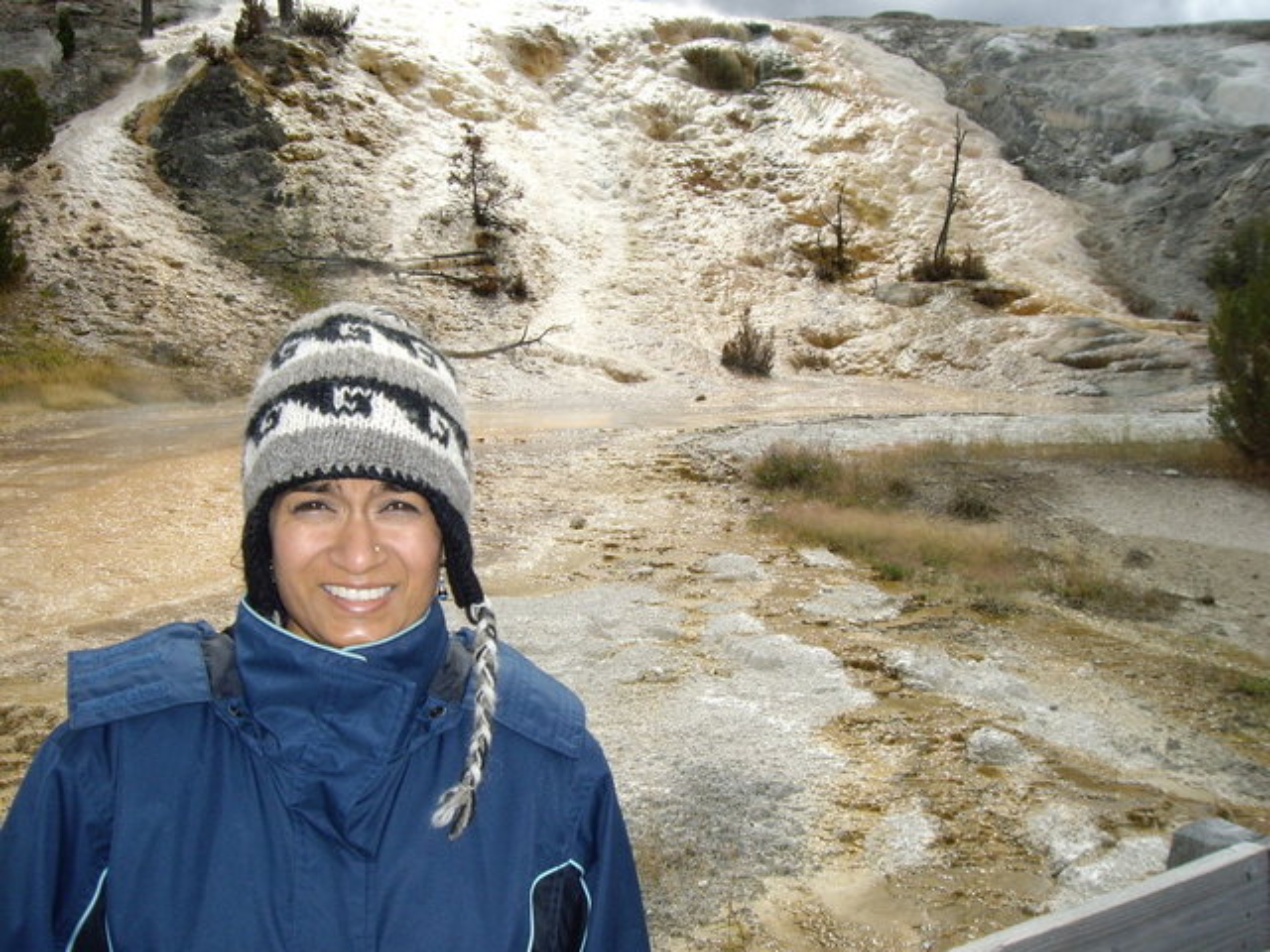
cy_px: 476
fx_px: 1394
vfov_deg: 37.7
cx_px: 635
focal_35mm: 38
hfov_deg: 49.0
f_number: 4.3
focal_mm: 6.2
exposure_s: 1/1000
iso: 100
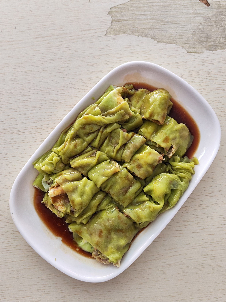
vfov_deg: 71.6
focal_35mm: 24
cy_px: 151
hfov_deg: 56.8
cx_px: 113
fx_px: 209
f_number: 1.8
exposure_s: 1/60.2
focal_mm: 4.68
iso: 257
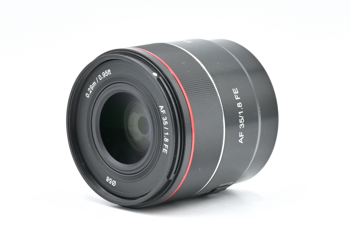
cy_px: 117
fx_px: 1024
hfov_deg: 19.4
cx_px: 176
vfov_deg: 13.1
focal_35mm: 105
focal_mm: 105
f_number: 25
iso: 640
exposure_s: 1/80
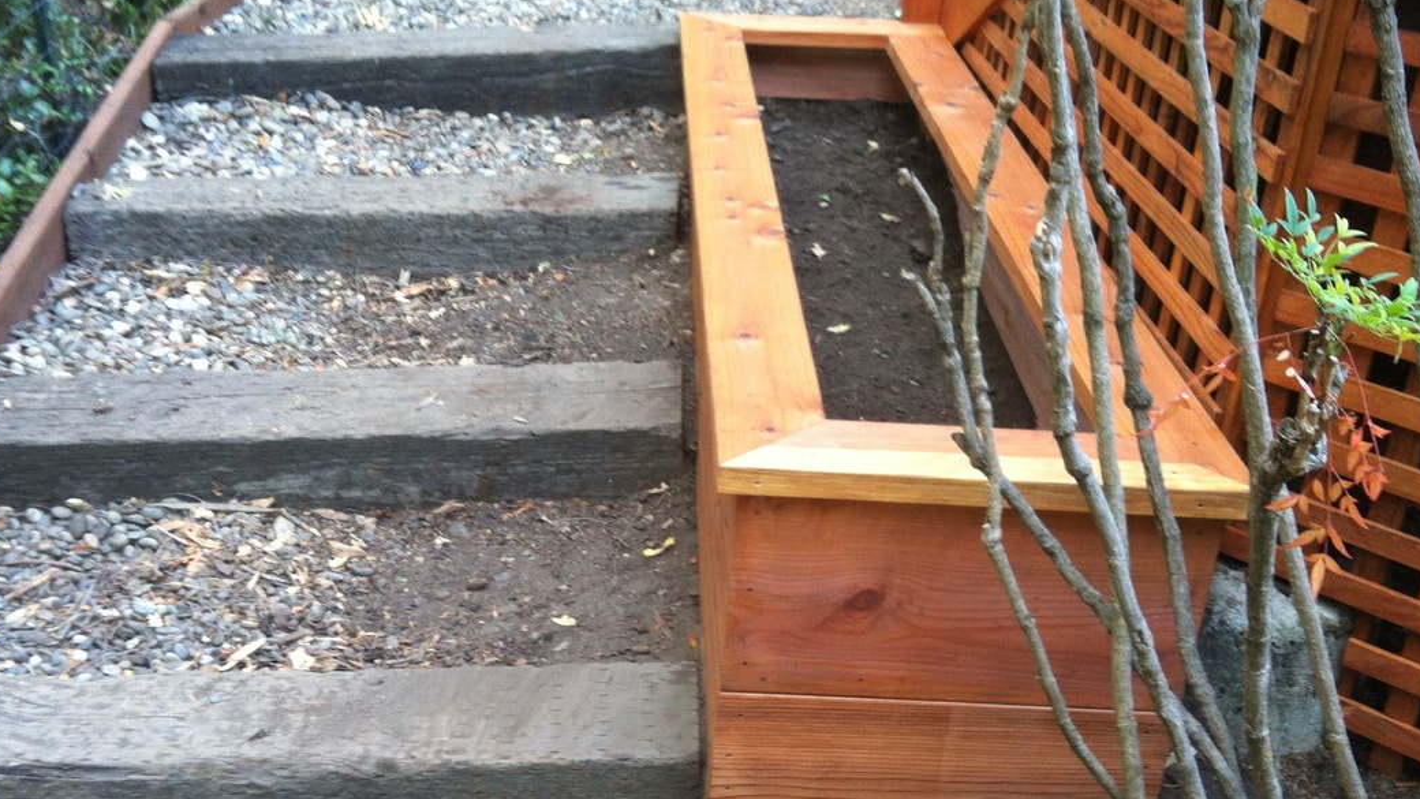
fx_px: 1845
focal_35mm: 49
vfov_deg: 24.4
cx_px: 656
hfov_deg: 42.1
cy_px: 436
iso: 80
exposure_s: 1/15
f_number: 2.8
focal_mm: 3.85
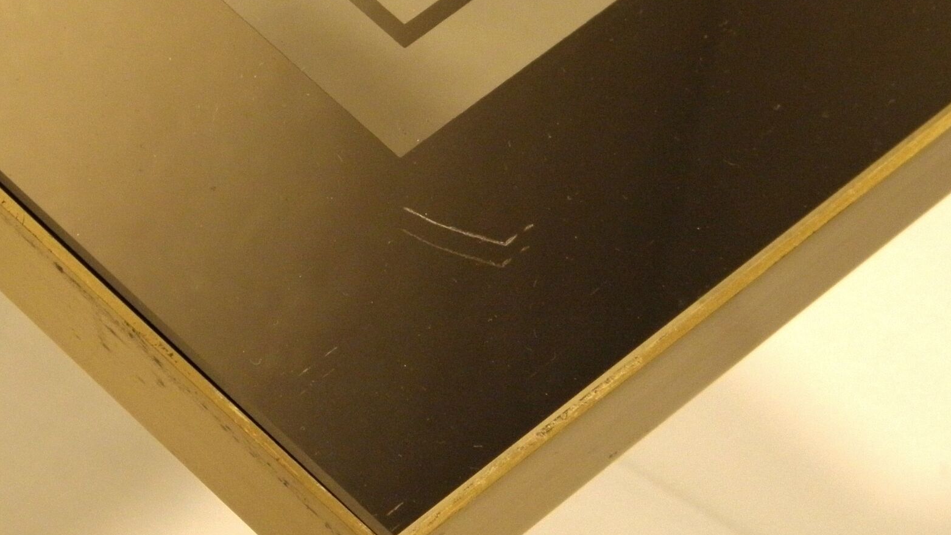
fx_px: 4009
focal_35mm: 159
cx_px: 428
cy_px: 177
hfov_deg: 13.5
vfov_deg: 7.6
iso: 200
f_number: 4.5
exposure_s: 1/20
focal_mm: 16
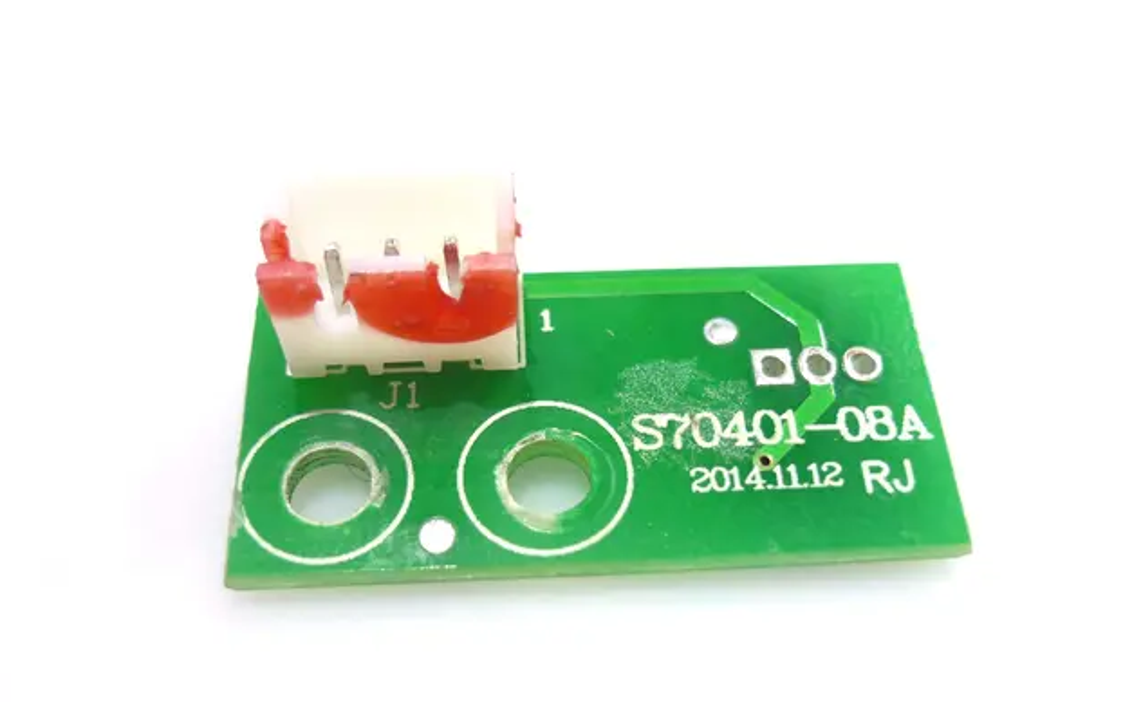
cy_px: 384
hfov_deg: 54.0
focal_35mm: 36
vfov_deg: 35.3
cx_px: 560
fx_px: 1102
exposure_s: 1/40
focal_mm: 5.5
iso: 80
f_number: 2.8
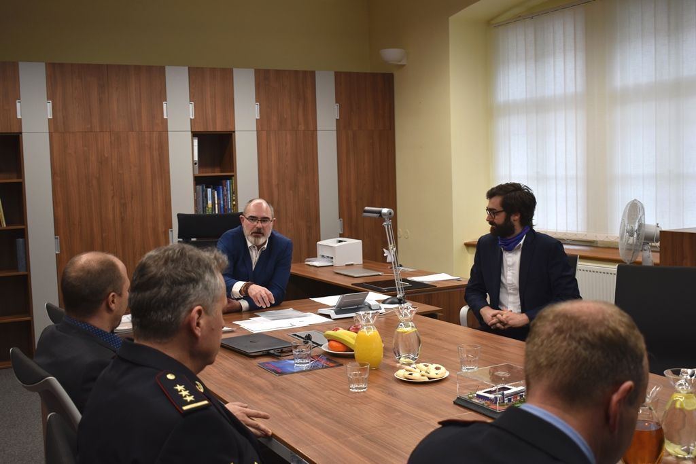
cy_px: 232
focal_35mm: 40
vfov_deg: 33.0
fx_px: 783
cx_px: 348
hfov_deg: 47.9
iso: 280
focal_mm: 27
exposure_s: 1/40
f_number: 4
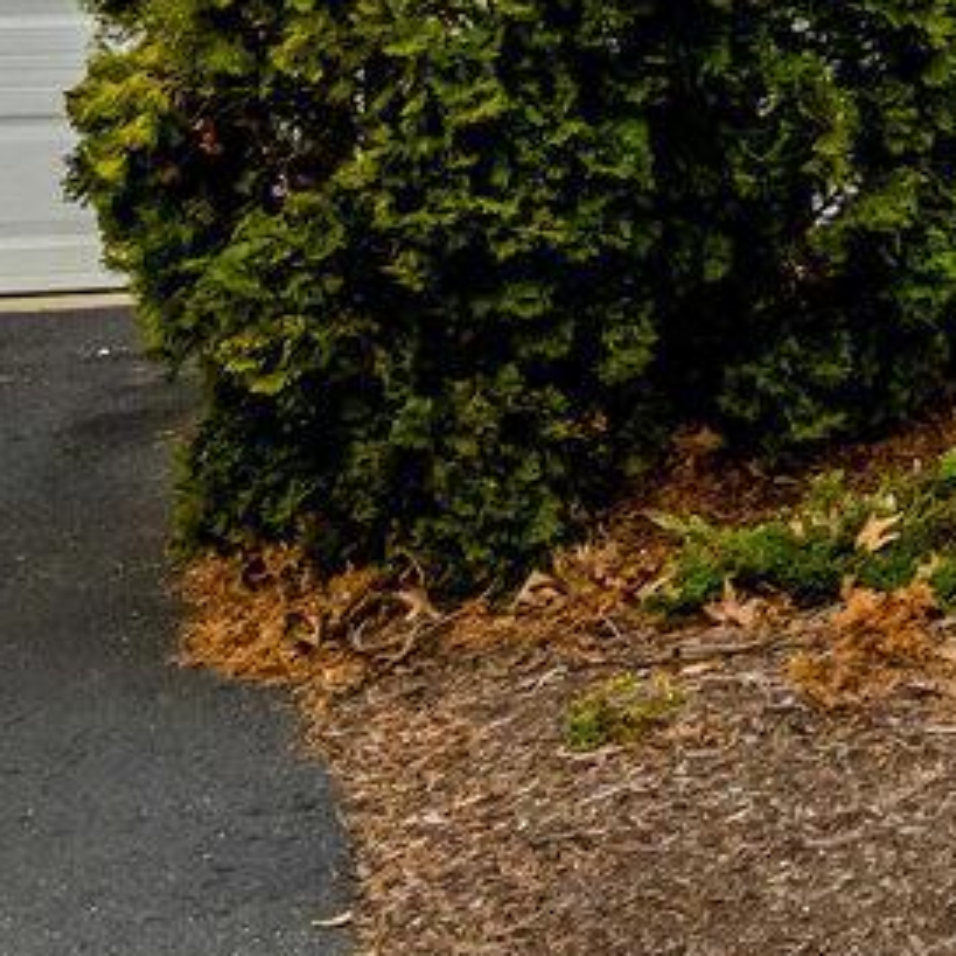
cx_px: 2234
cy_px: -1255
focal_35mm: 102
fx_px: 3187
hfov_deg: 13.2
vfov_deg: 13.3
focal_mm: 16
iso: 1250
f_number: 8
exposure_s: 1/640
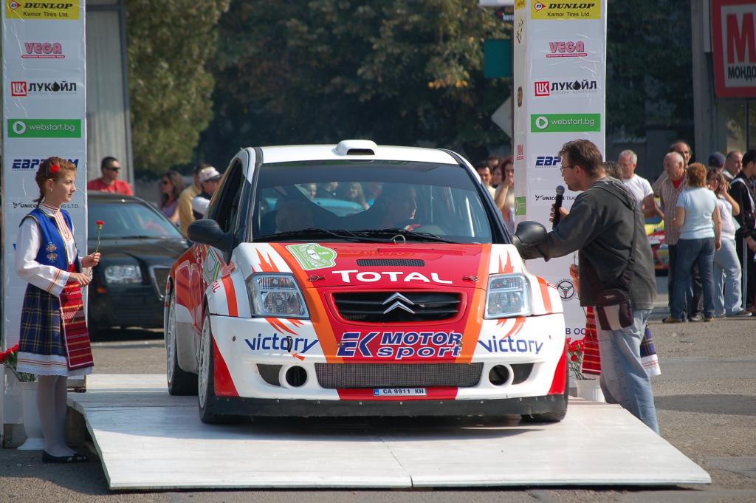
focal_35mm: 218
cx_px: 378
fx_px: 4564
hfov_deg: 9.5
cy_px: 252
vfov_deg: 6.3
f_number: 7.1
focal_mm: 145
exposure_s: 1/640
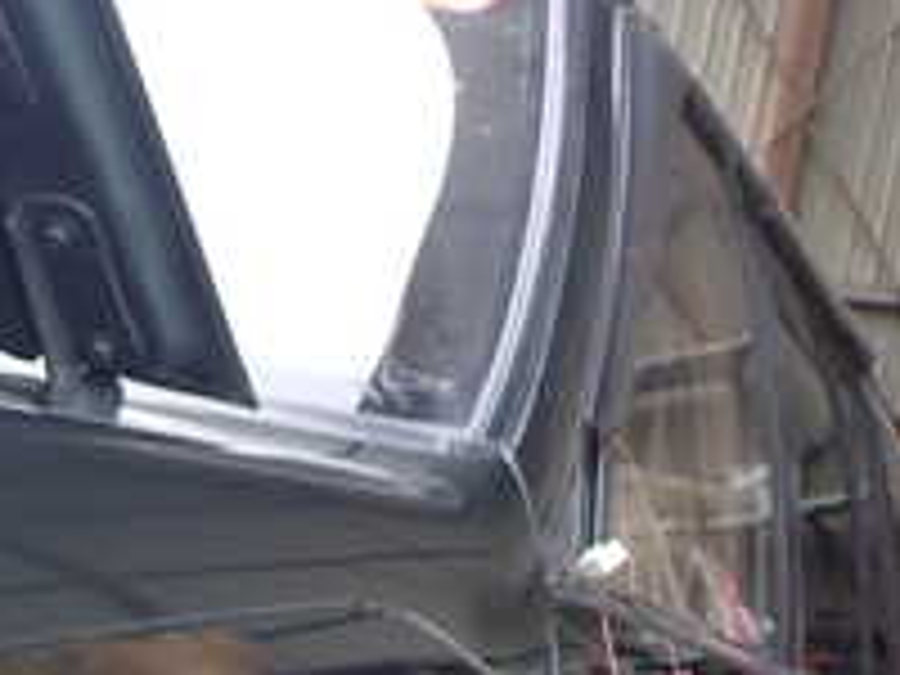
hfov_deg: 19.8
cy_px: 900
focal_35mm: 90
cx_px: -320
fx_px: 2340
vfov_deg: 15.5
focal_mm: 5.4
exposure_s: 1/60
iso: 125
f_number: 2.3
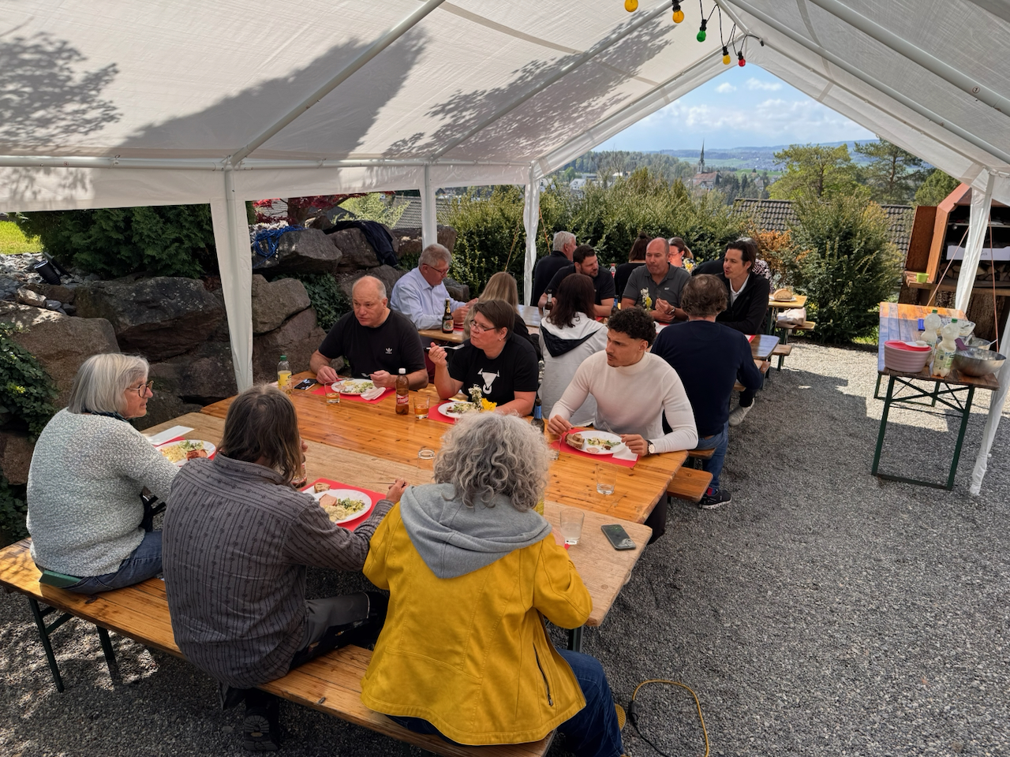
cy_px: 378
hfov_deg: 71.6
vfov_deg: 56.8
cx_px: 505
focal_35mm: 24
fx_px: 700
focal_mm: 6.76
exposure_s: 1/1172
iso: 80
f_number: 1.78
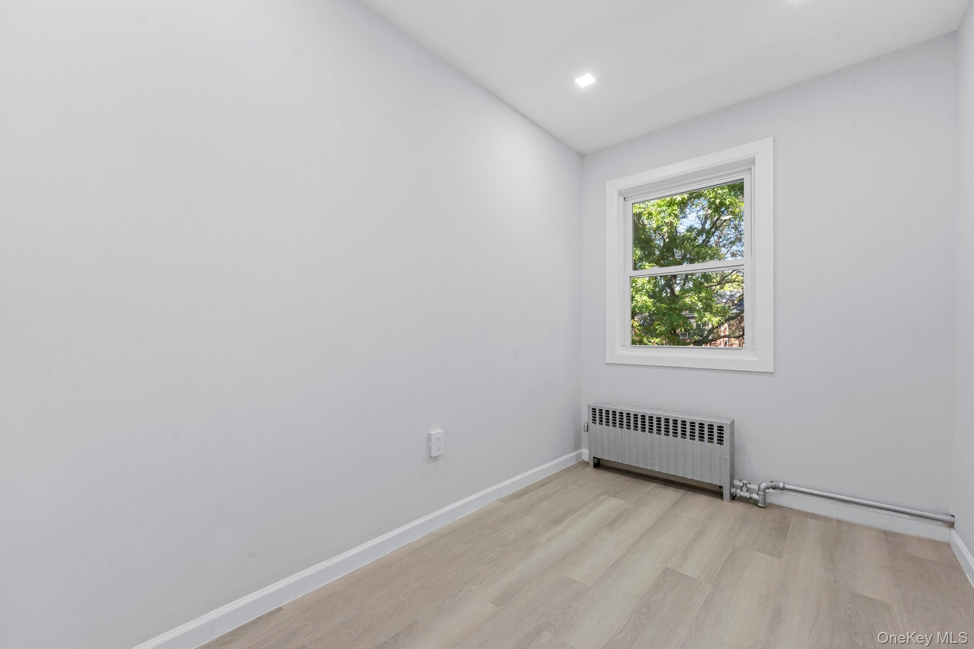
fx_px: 379
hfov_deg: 104.3
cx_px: 487
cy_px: 324
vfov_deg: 81.2
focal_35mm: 14
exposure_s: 1/15
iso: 800
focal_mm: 14
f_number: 10
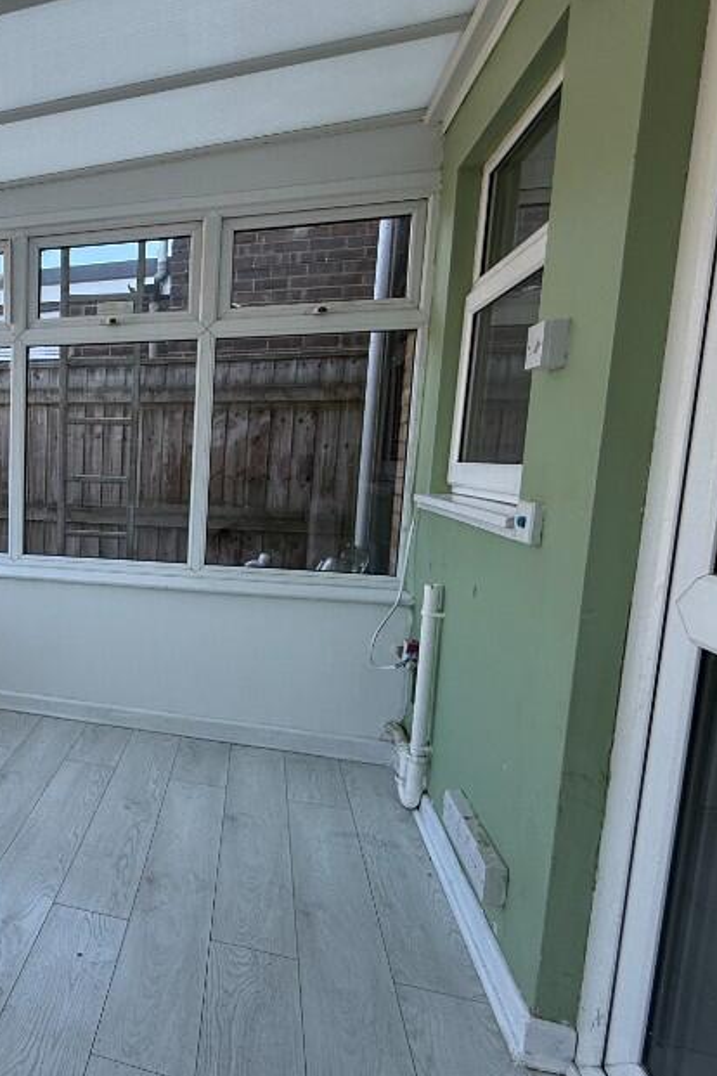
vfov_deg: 73.7
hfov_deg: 45.6
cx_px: 16
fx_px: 717
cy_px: 549
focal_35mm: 24
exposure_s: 1/294
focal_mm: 2.22
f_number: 2.2
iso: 64
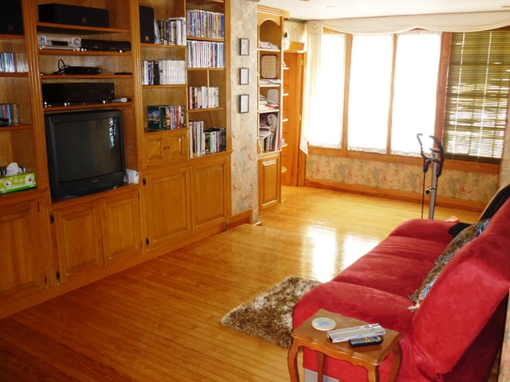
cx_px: 255
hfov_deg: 55.4
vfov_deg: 42.9
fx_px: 486
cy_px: 191
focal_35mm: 33
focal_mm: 5.5
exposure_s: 1/8
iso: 250
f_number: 2.8
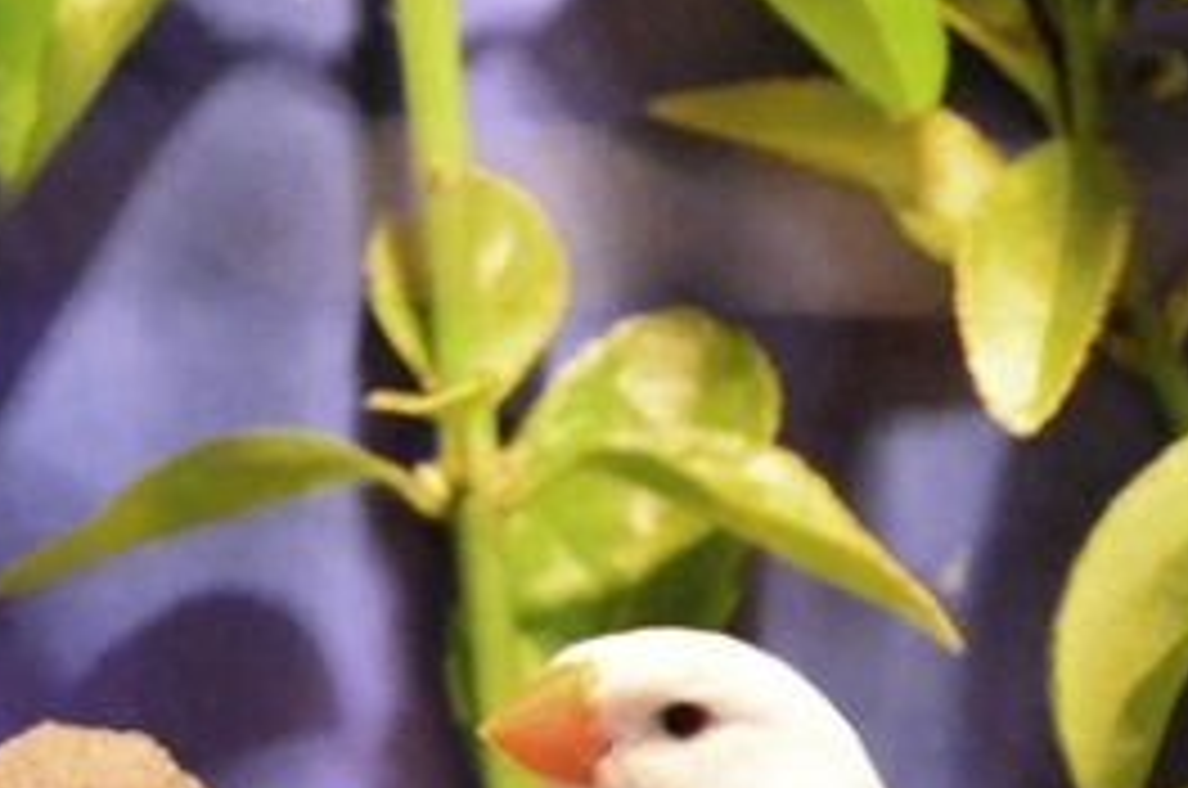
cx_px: 504
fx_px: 7181
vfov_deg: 6.2
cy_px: 907
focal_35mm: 218
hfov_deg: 9.5
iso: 6400
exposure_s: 1/160
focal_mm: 50
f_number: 6.3
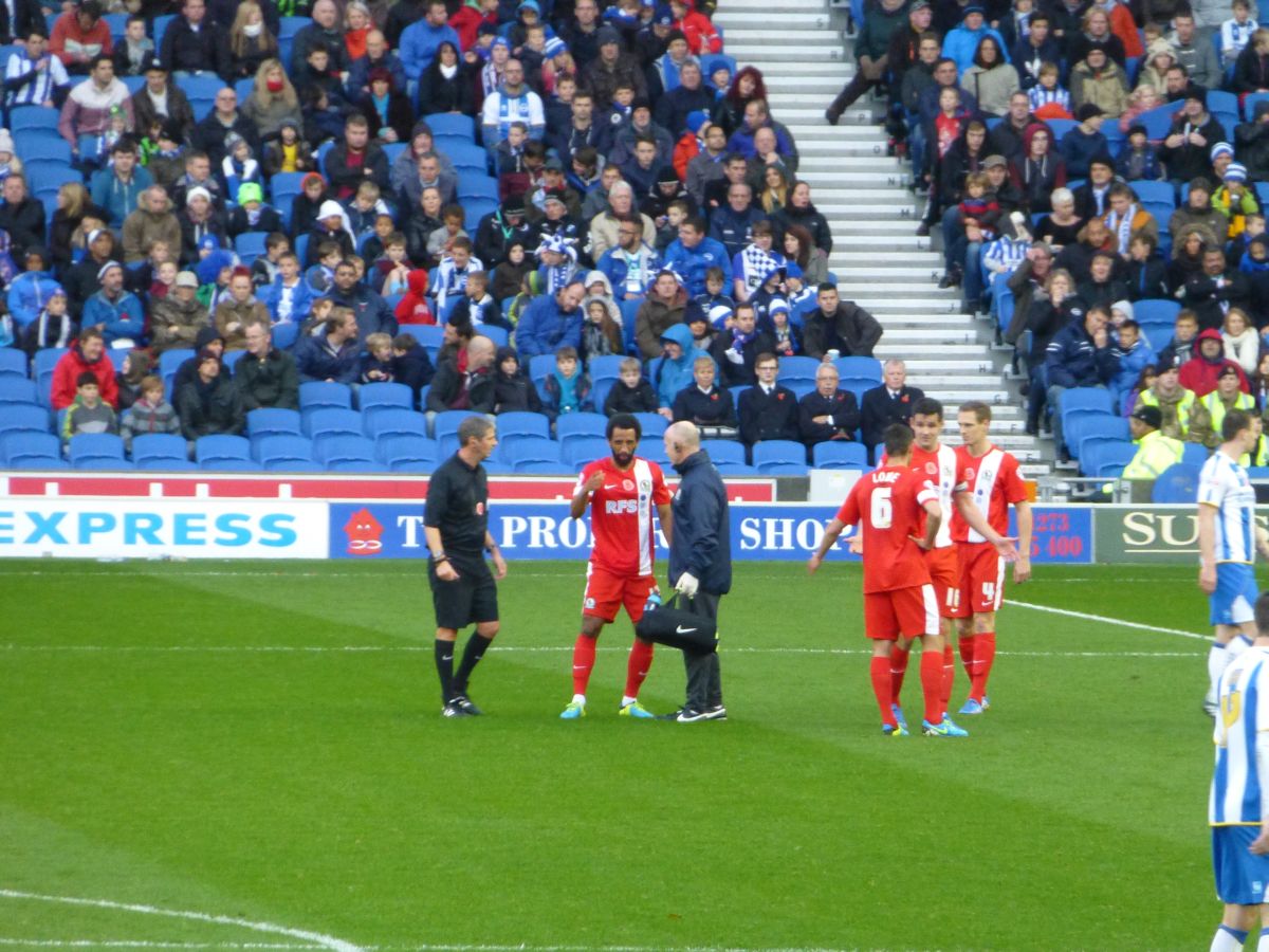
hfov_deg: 4.1
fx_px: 17596
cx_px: 634
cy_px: 476
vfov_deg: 3.1
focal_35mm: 480
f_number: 6.4
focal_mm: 86
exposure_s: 1/80
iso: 800
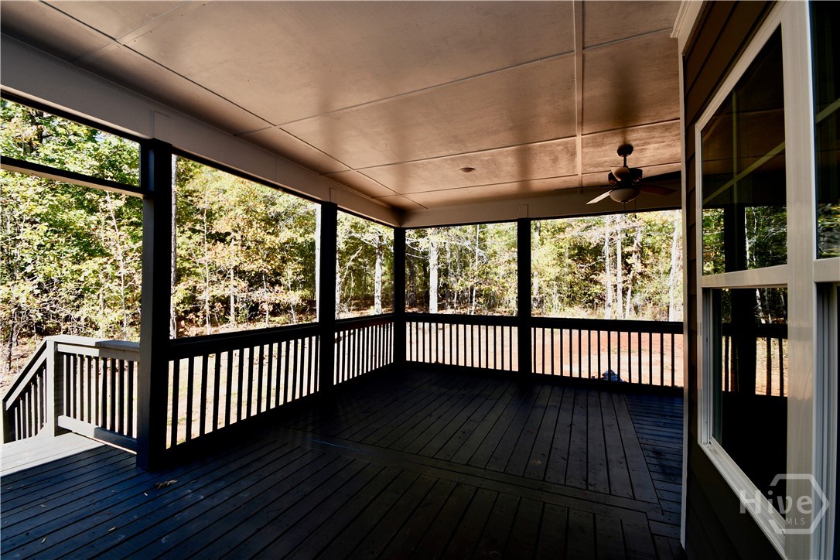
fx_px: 350
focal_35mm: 15
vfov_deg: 77.3
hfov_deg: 100.4
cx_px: 420
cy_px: 280
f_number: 5.6
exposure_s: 1/125
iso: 125
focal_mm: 10
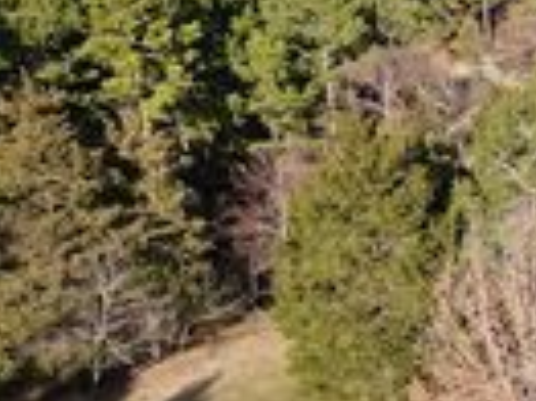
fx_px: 1222
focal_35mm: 79
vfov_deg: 18.4
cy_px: 350
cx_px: 812
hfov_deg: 20.9
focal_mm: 4.5
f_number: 2.8
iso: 310
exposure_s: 1/15
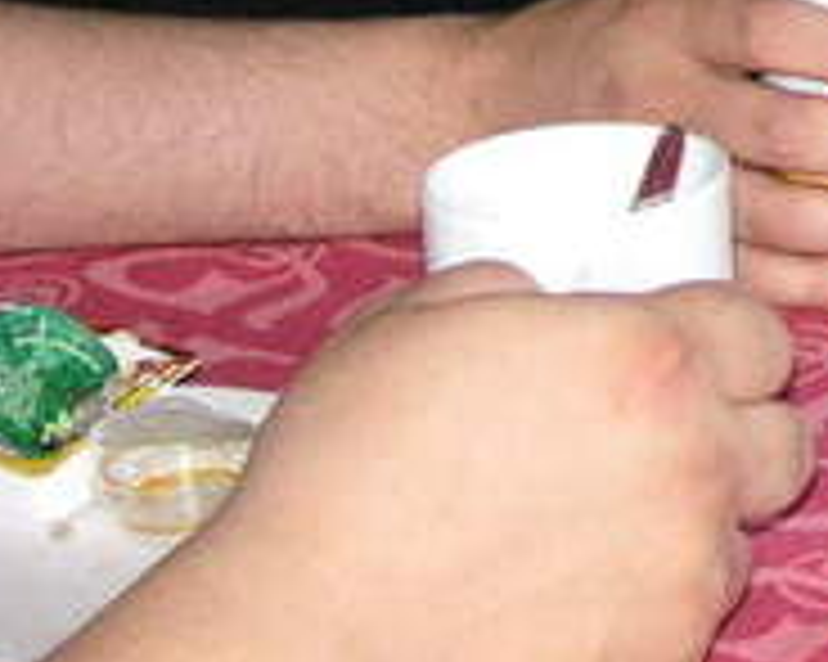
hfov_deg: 11.5
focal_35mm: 157
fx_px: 3845
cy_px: -459
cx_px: 1400
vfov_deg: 9.4
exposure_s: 1/45
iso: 160
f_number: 2.8
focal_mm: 6.1
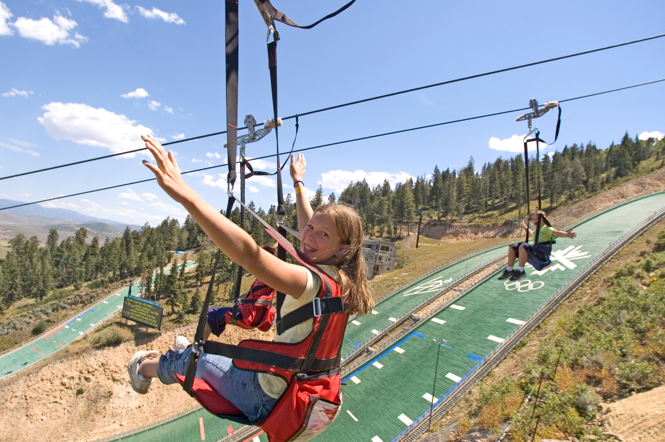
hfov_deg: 81.3
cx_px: 332
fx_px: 388
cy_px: 221
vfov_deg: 59.4
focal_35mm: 21
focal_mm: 14
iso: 200
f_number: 5.6
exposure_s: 1/500
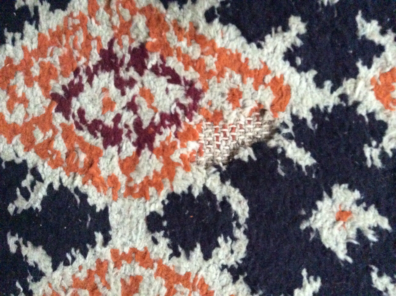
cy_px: 148
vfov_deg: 44.1
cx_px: 198
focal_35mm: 32
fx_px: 366
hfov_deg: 56.9
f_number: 2.4
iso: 800
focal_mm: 3.3
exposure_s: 1/17
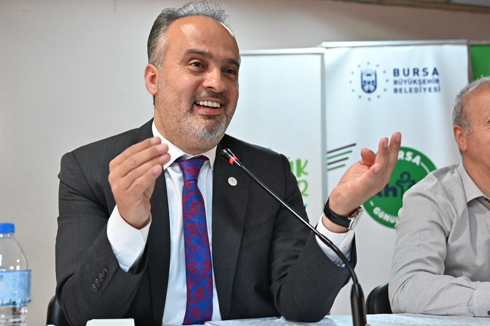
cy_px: 163
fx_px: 667
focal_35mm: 49
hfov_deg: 40.4
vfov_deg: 27.5
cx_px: 245
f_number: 3.5
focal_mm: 33
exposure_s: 1/160
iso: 4000
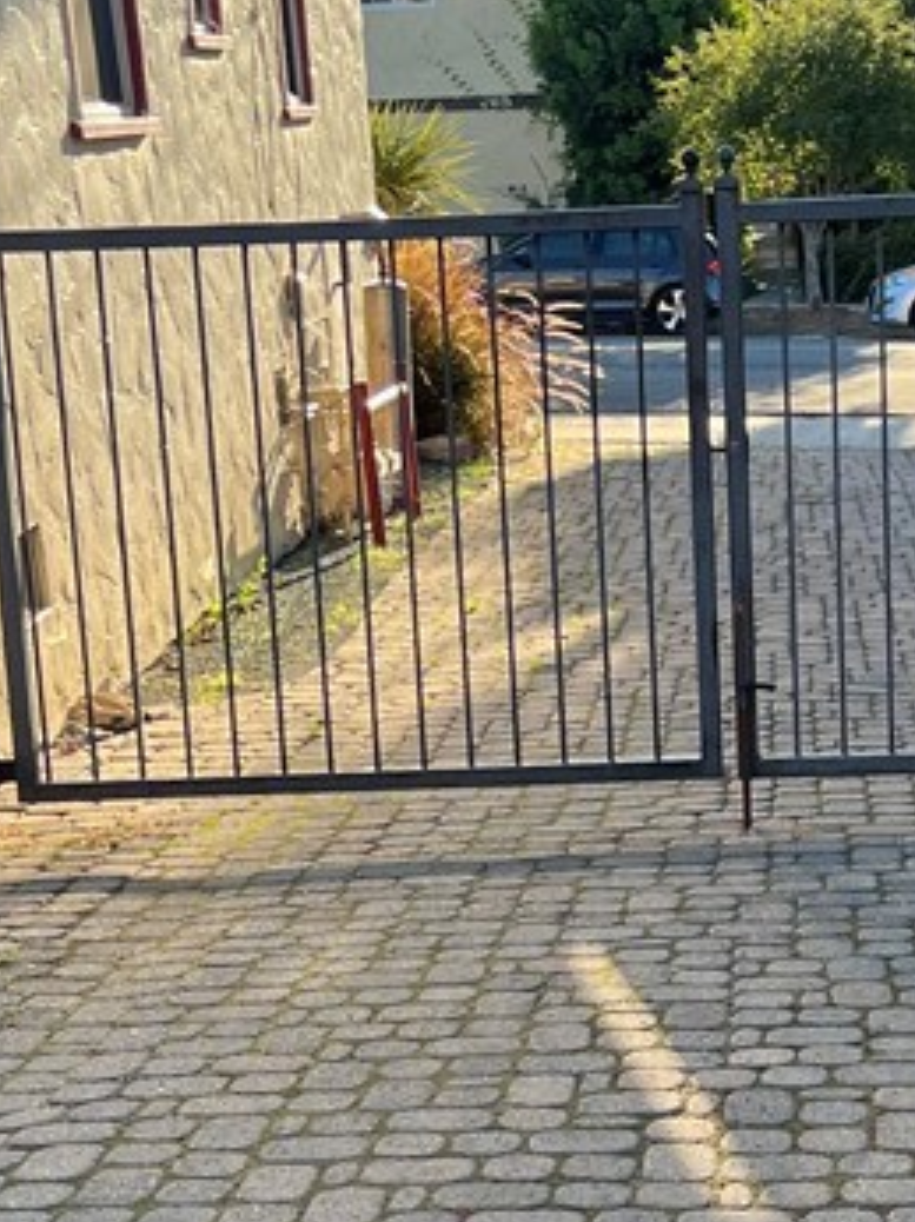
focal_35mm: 77
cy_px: 713
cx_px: 699
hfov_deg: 19.0
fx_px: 2717
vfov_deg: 25.3
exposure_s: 1/887
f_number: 1.5
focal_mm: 5.7
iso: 50
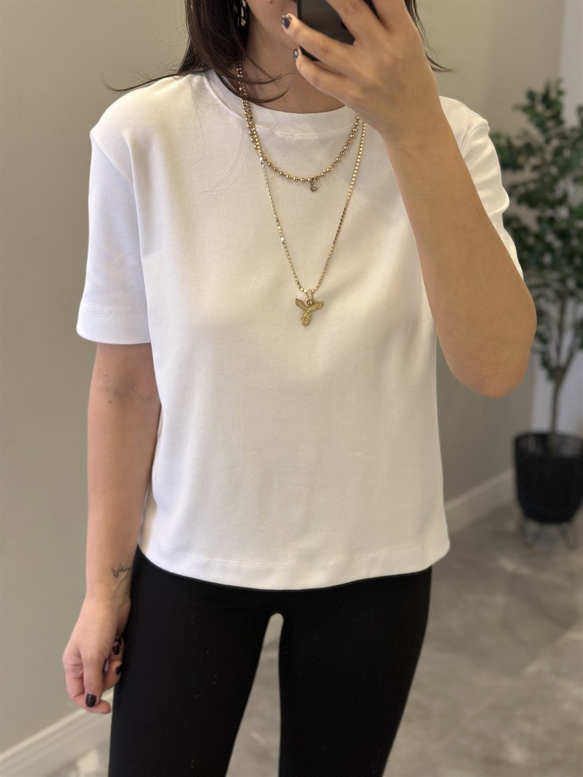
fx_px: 1078
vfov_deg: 39.7
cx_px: 292
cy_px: 388
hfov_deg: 30.3
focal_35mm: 48
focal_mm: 6.86
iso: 125
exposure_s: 1/60
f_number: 1.78
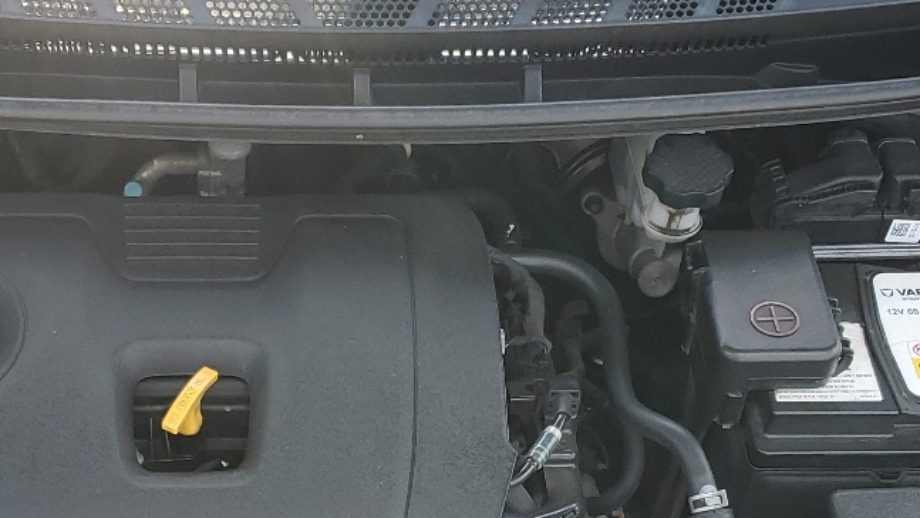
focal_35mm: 70
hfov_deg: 30.0
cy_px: 508
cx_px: 343
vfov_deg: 16.9
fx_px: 1708
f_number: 1.5
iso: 50
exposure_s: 1/476
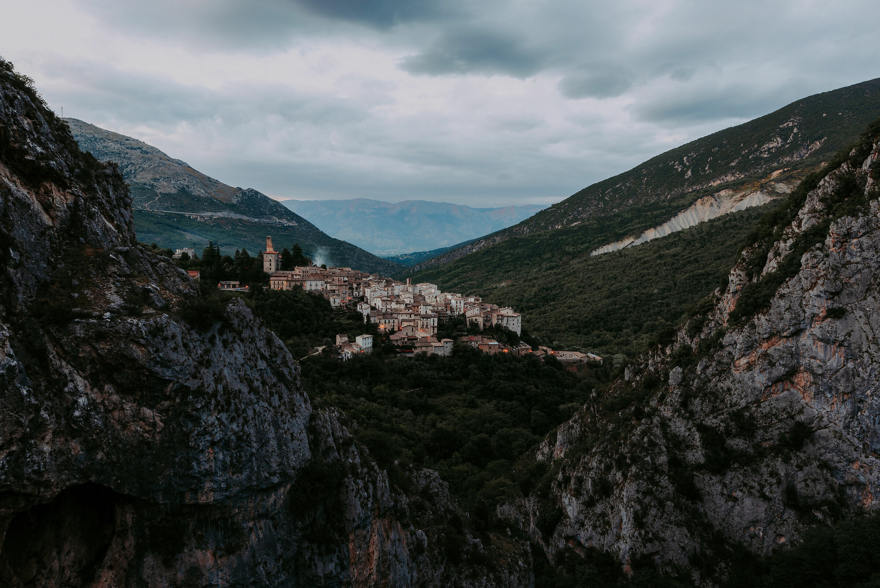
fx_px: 587
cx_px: 440
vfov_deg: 53.2
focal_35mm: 24
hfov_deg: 73.7
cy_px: 294
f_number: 13
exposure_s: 1
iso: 100
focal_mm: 24
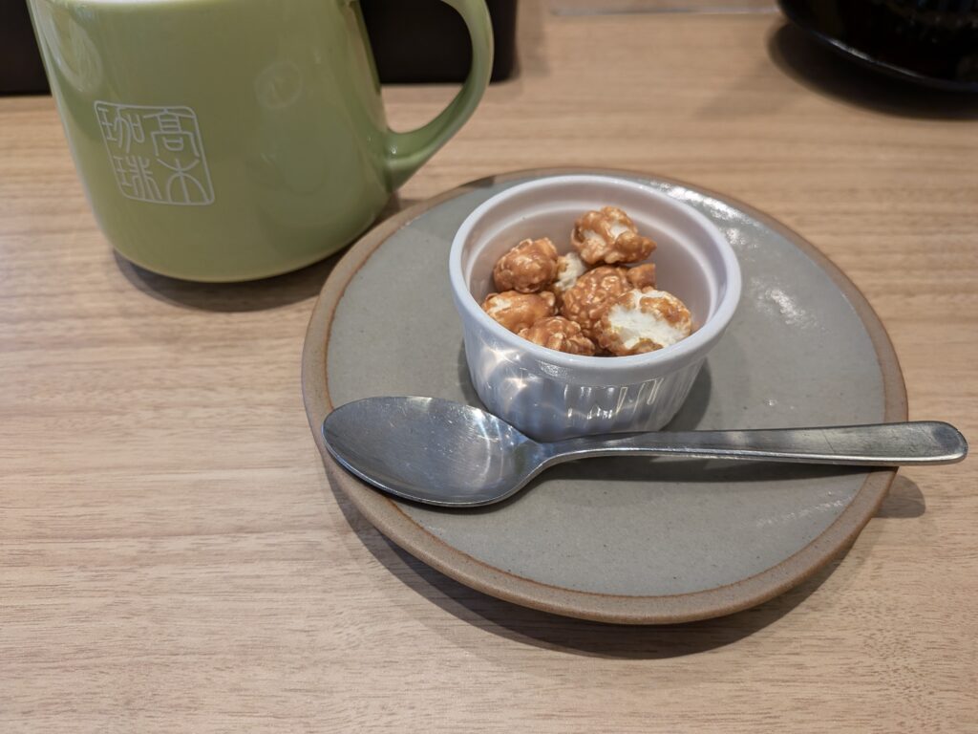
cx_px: 489
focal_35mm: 24
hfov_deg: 71.6
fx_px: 678
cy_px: 367
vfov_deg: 56.8
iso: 26
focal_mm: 4.53
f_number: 1.7
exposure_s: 1/357
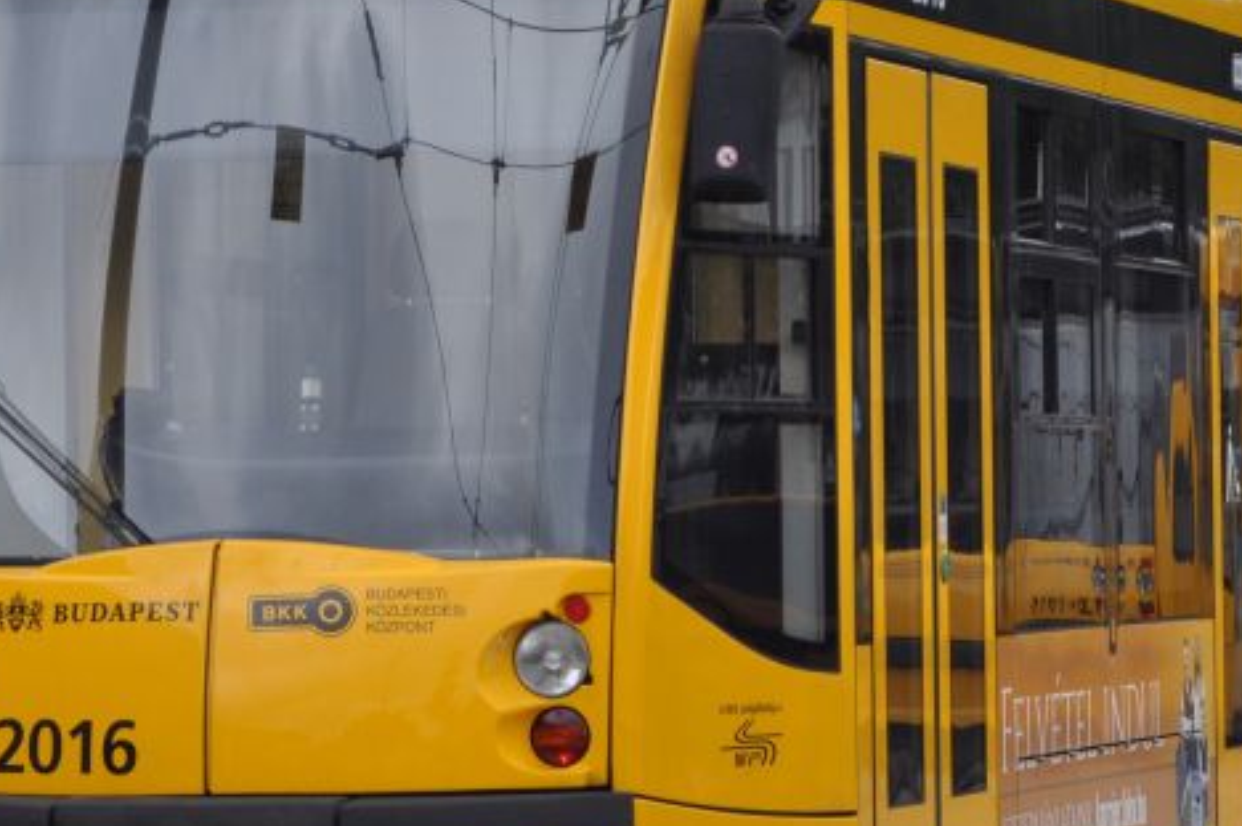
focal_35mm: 227
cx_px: 921
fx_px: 7823
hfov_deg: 9.1
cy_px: 279
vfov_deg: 6.0
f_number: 5.3
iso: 400
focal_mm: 66
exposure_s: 1/1000
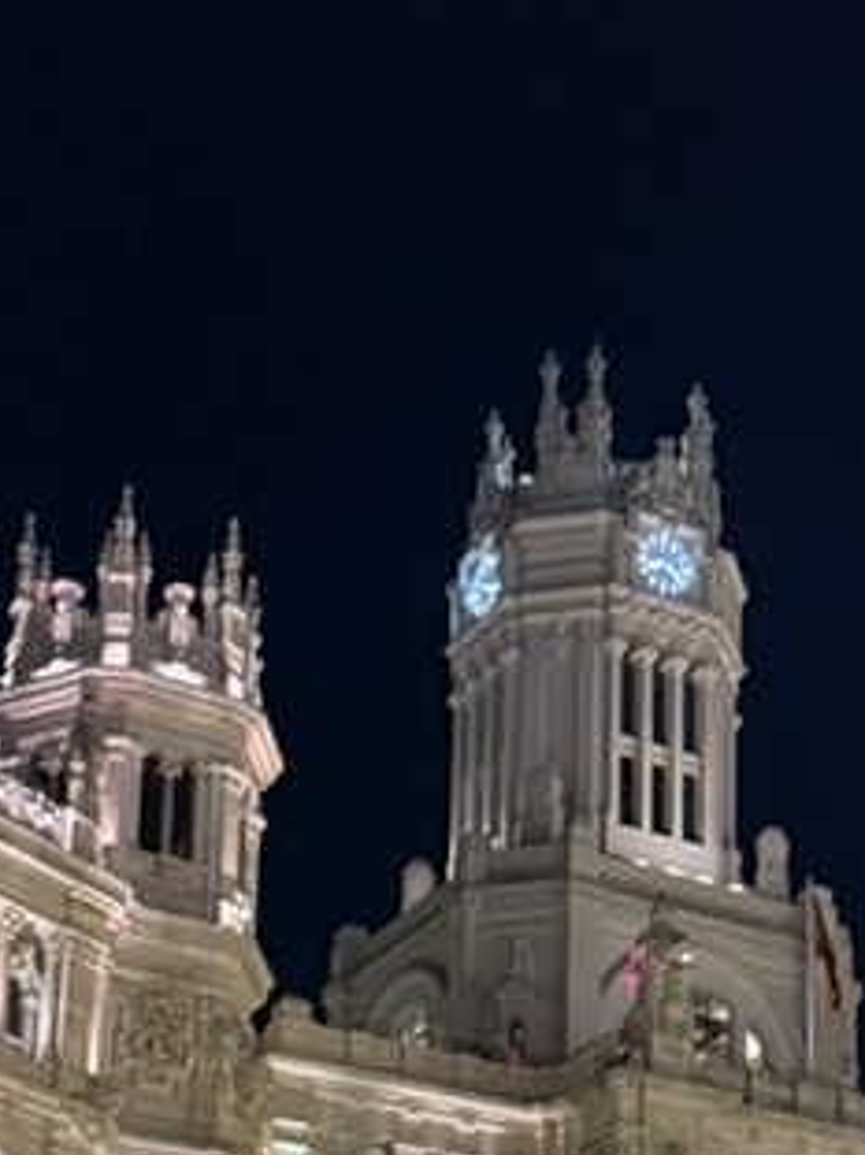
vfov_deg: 23.5
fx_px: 2634
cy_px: 1207
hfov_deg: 18.6
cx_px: 624
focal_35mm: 79
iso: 800
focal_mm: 6.76
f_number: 1.78
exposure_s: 1/33
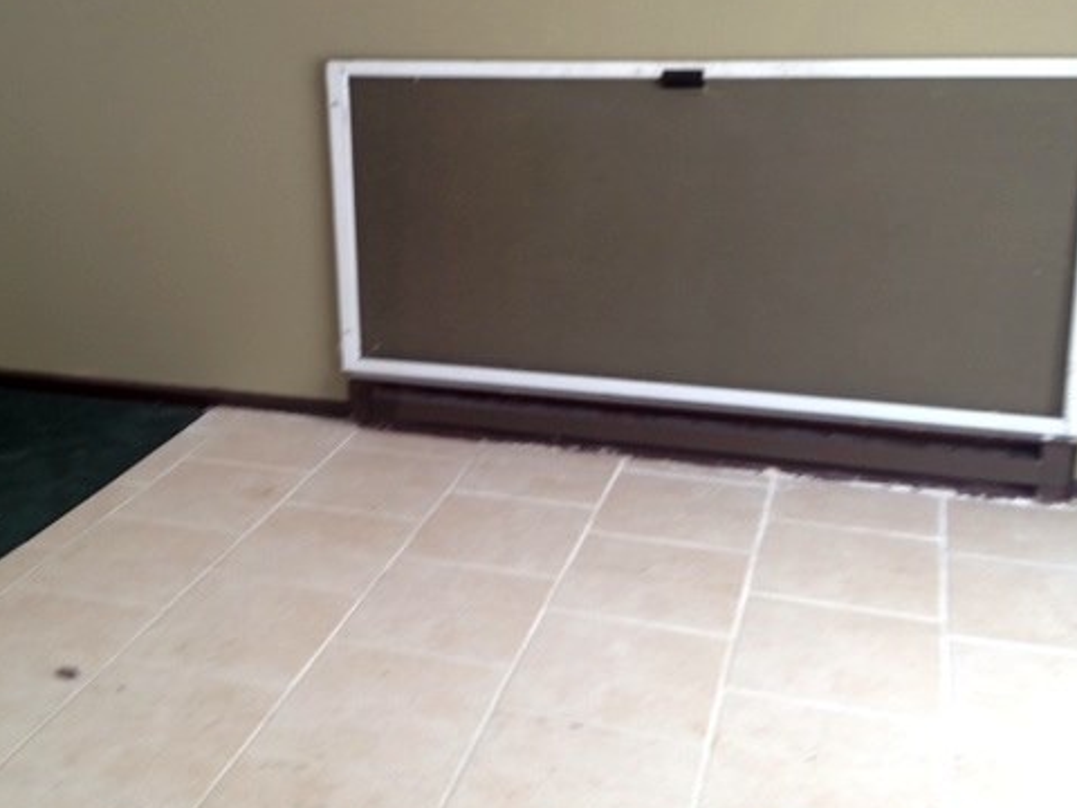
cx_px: 386
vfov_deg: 32.7
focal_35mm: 44
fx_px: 1369
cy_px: 296
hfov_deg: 42.5
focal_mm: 4.12
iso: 50
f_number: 2.4
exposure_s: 1/30
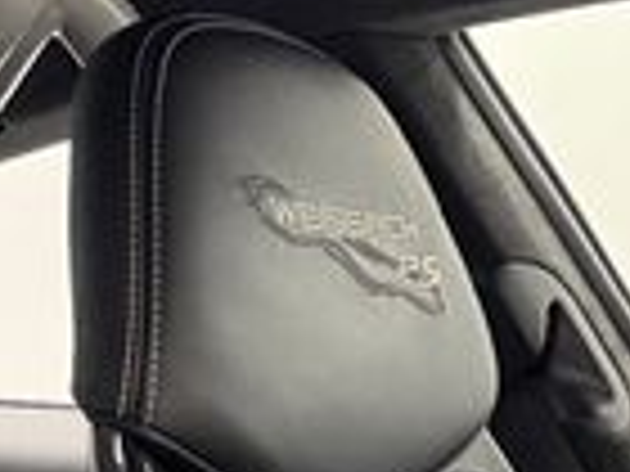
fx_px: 2002
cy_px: 859
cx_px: 1364
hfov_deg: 14.1
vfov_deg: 12.3
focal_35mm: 110
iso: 250
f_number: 1.78
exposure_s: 1/60
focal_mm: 6.76
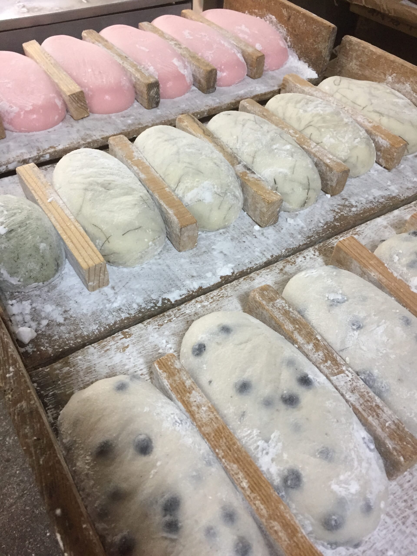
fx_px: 466
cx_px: 208
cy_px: 278
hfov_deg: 48.2
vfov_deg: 61.7
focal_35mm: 29
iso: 160
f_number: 2.2
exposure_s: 1/30
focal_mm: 4.15
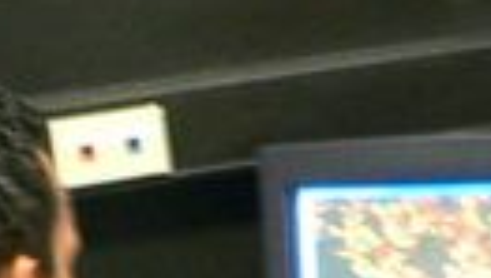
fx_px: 2489
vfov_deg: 6.0
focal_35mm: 191
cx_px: 791
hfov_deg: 10.8
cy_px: 796
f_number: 2.8
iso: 200
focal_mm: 6
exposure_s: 1/4
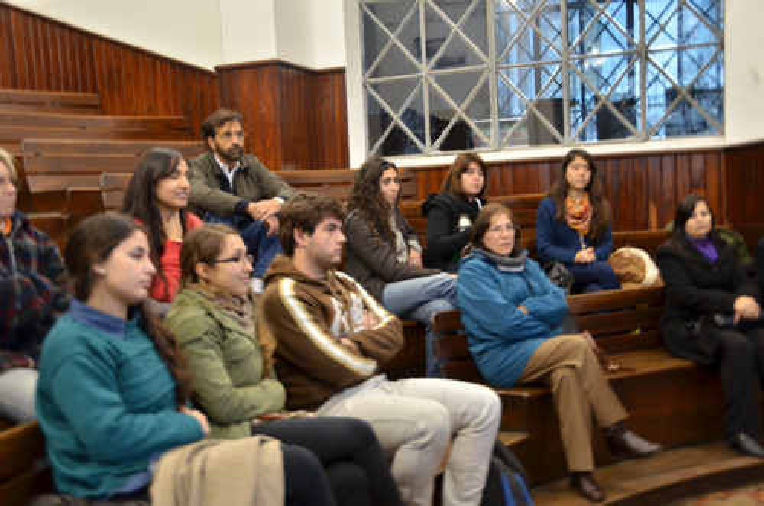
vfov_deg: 31.7
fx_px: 889
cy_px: 253
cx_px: 382
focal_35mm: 42
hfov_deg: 46.5
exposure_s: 1/10
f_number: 4
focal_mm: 28
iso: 400
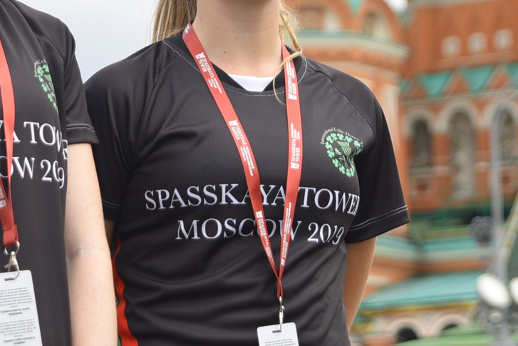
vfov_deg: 7.8
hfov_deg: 11.7
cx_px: 192
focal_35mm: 176
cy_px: 69
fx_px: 2533
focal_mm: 50
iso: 100
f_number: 3.5
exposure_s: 1/640
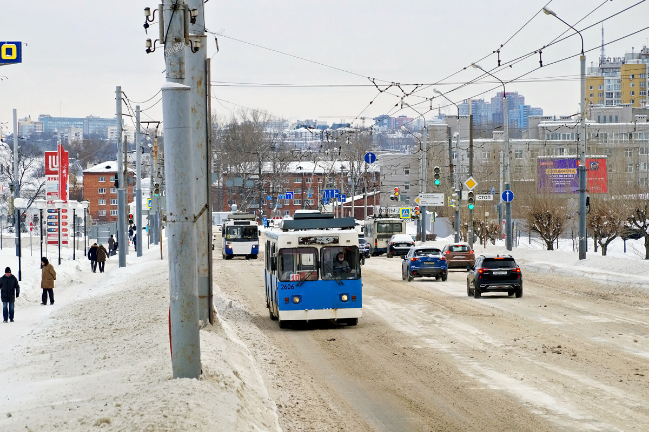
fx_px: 2434
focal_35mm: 135
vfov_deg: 10.2
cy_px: 216
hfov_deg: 15.2
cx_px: 324
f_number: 7.1
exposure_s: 1/640
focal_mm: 90
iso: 200
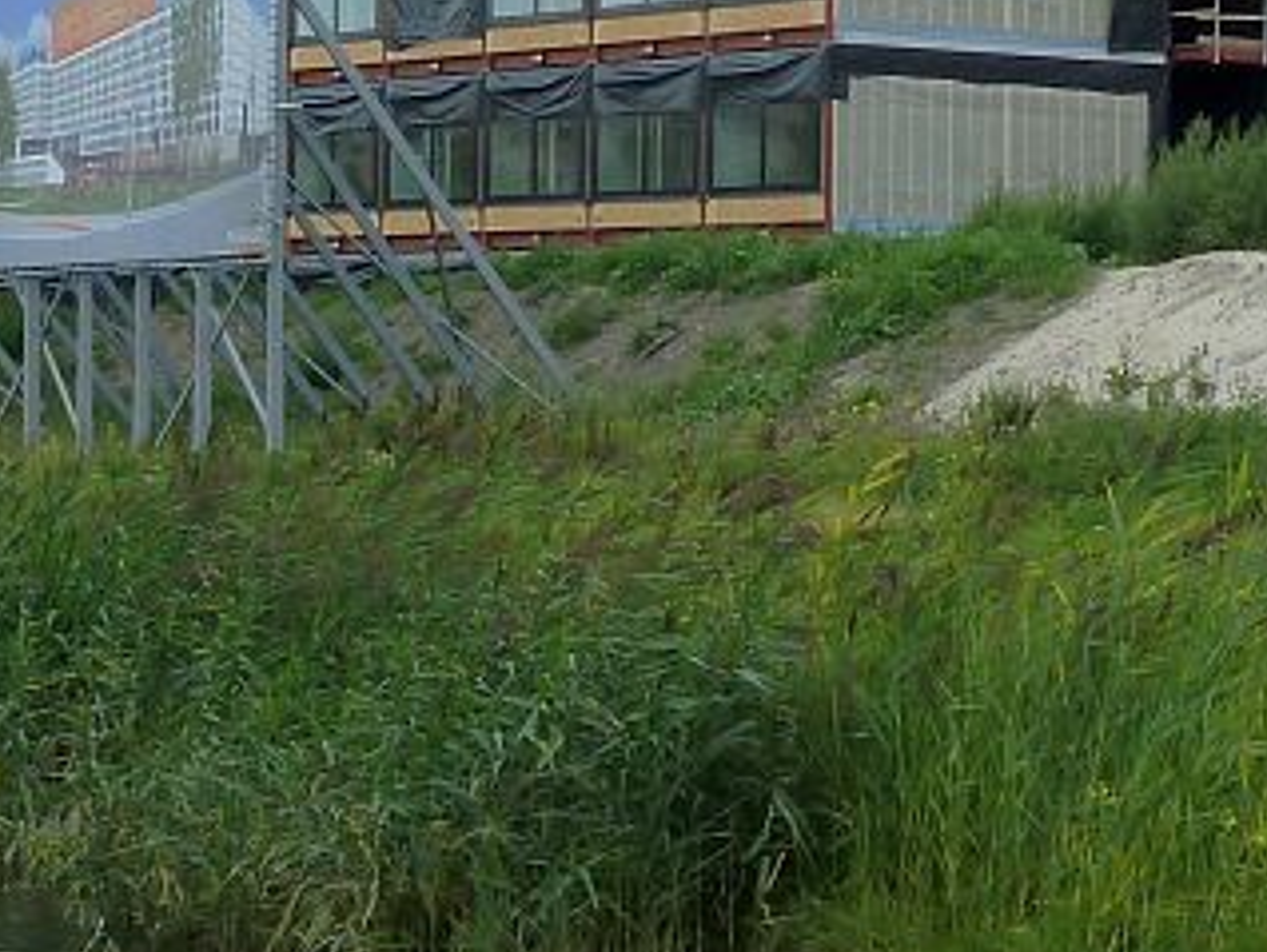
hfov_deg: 16.5
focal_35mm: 119
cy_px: 167
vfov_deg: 12.4
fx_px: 4359
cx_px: 793
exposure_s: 1/400
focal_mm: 6.1
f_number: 4
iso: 125
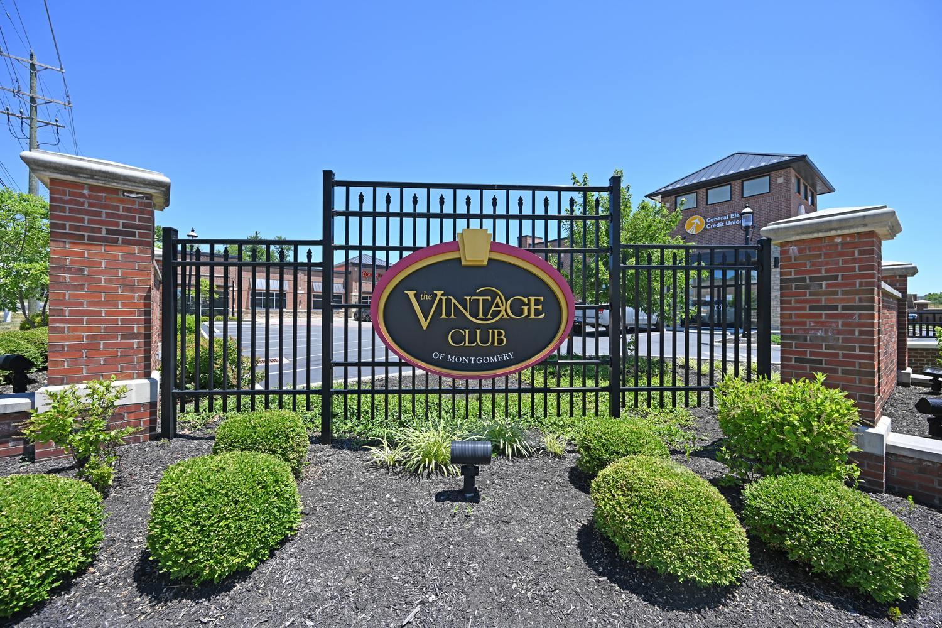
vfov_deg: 81.2
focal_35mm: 14
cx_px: 471
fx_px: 366
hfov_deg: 104.3
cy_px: 314
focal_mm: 14
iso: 100
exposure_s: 1/320
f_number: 6.3
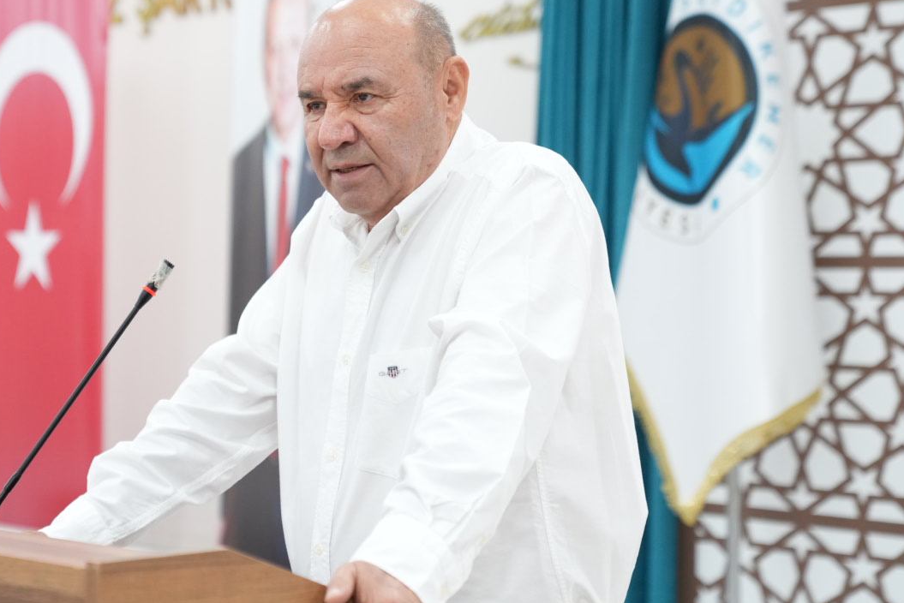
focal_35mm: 95
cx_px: 283
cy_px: 320
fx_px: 2386
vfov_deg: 14.4
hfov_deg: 21.4
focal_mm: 62
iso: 2000
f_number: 2.8
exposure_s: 1/200
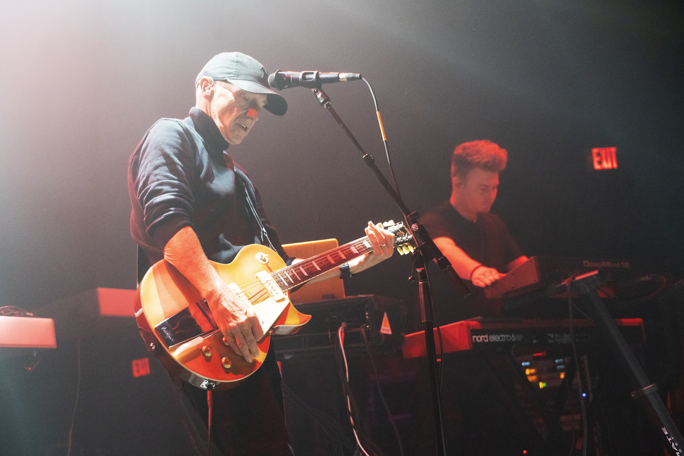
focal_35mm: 55
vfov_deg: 24.6
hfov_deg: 36.2
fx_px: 1045
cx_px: 342
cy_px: 228
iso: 8000
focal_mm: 55
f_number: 4
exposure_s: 1/320
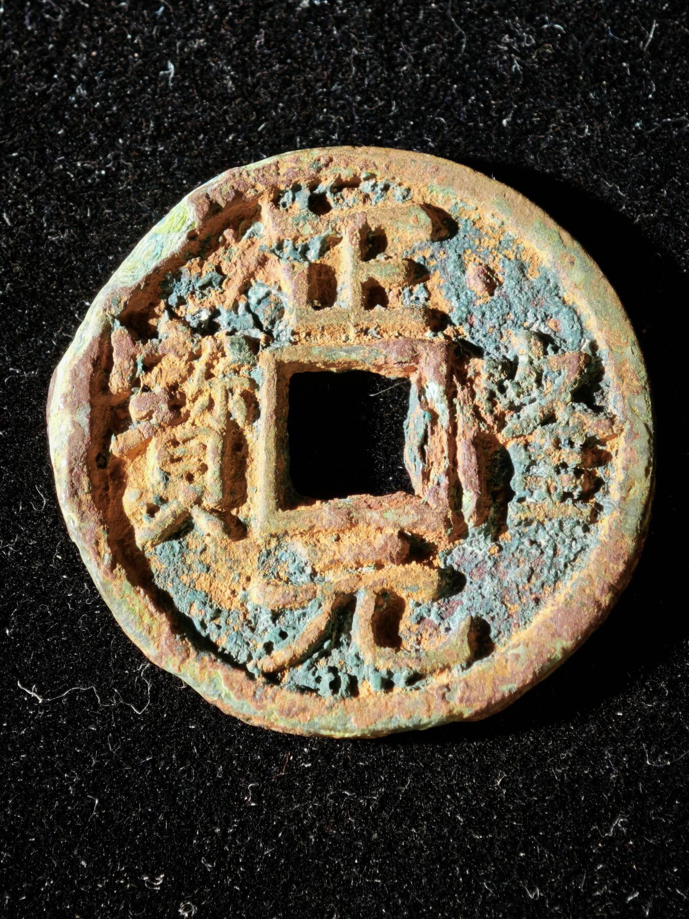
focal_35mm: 107
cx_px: 344
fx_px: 2840
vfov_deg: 18.4
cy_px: 460
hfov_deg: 13.8
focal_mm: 9
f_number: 2
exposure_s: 1/100
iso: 400
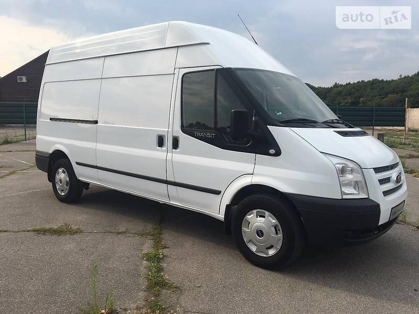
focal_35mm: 29
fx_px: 351
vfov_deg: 48.2
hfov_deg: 61.7
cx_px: 210
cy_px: 157
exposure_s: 1/962
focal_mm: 4.2
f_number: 2.2
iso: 25
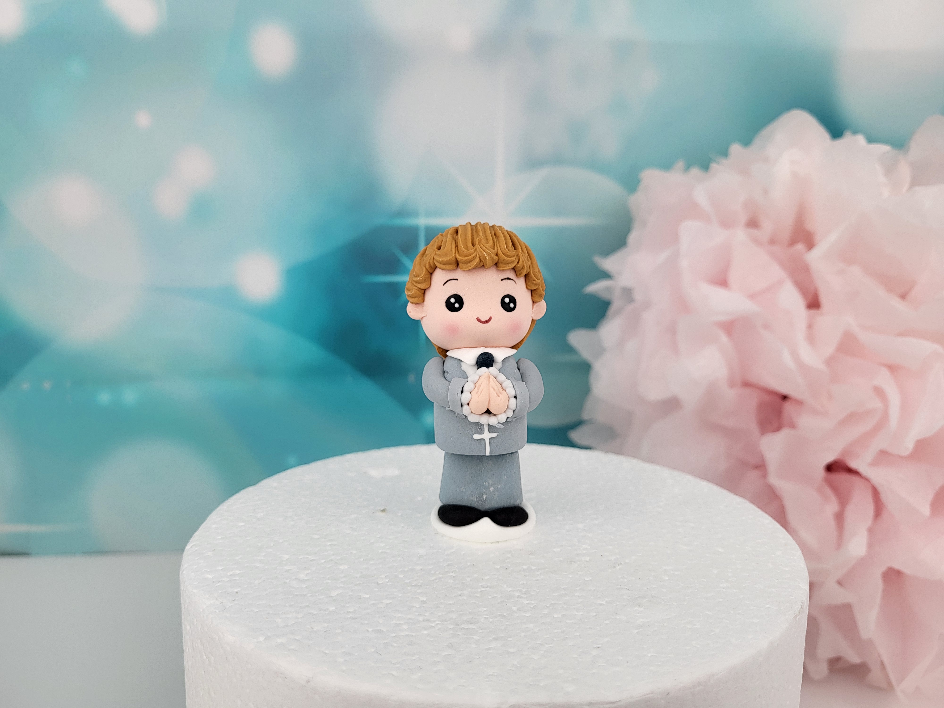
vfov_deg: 53.1
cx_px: 472
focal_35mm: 26
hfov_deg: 67.3
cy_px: 354
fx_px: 709
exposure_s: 1/167
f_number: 1.8
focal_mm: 5.4
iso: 40
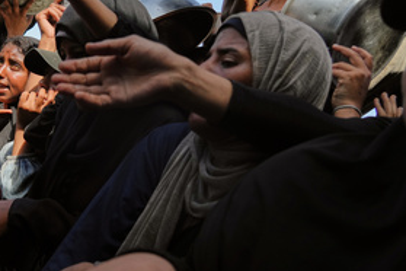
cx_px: 55
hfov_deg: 41.6
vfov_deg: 30.4
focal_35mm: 44
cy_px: 165
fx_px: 496
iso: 500
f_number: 4
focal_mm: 24
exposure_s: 1/2500
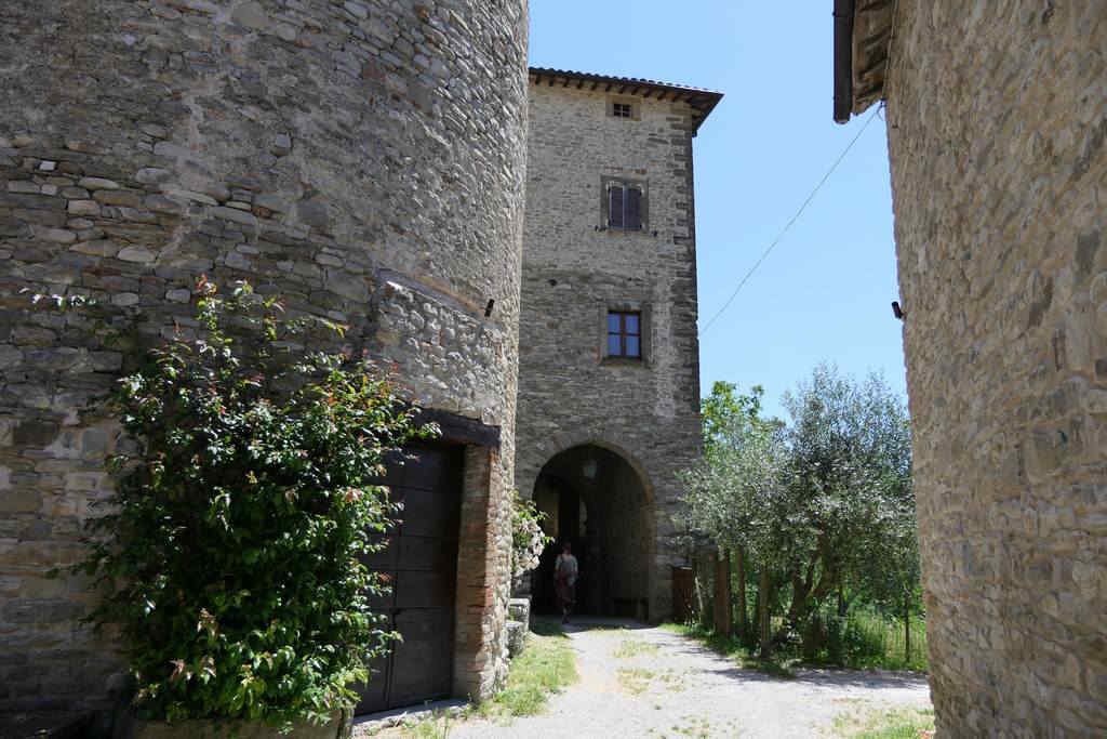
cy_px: 370
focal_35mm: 24
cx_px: 554
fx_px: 738
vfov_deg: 53.1
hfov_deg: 73.7
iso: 125
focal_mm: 8.8
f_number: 2.8
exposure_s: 1/320
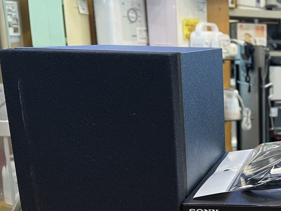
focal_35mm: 61
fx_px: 495
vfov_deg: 23.5
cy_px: 185
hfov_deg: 28.3
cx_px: 322
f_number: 1.6
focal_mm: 5.1
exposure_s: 1/50
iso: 200
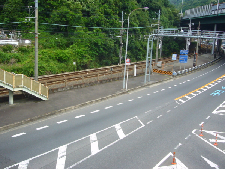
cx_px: 112
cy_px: 84
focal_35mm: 42
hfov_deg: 44.8
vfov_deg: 34.3
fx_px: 273
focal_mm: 6.9
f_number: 3.3
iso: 80
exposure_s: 1/400
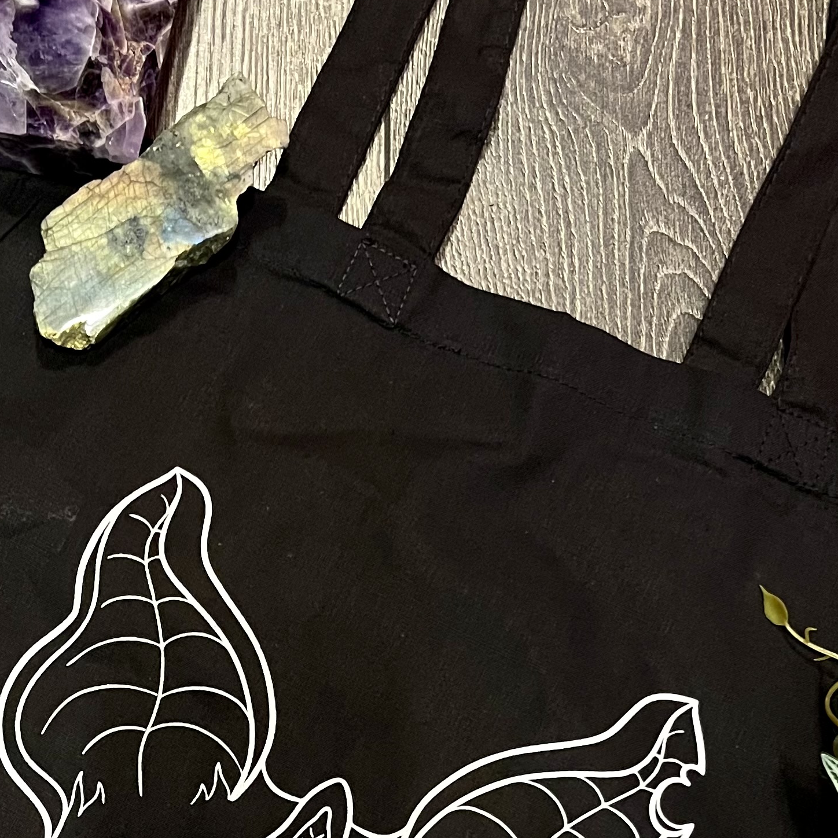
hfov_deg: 26.7
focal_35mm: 64
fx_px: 1753
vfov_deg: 26.2
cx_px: 276
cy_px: 723
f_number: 1.6
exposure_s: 1/50
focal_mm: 5.1
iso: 500
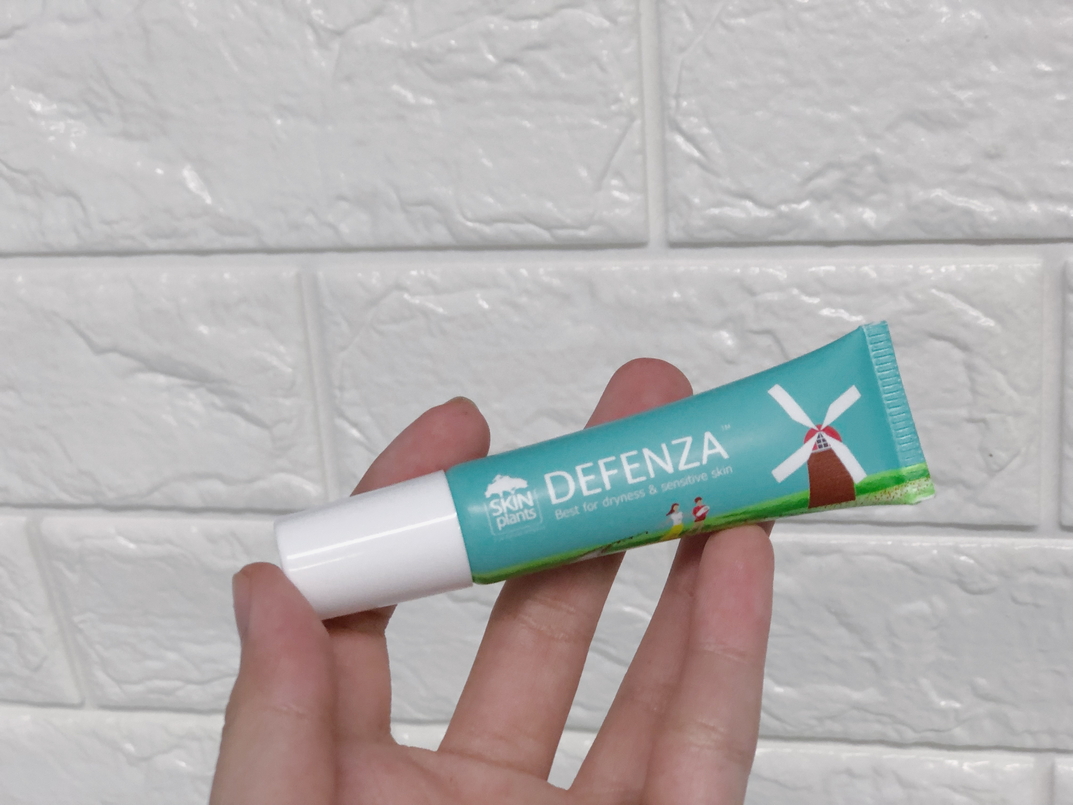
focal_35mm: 57
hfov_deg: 33.8
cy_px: 402
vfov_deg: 25.7
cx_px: 536
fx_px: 1767
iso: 64
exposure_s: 1/33
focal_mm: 6.6
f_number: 2.8
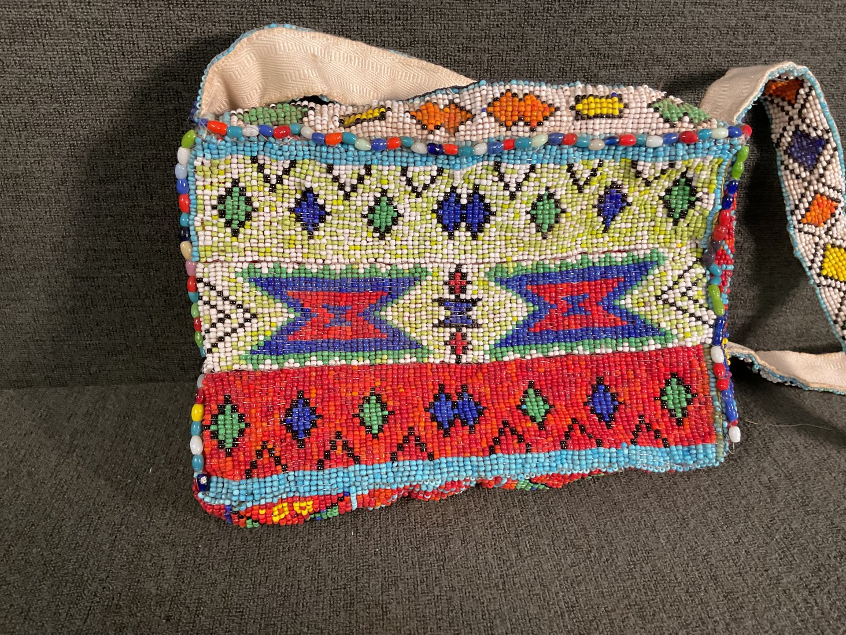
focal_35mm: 30
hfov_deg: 60.0
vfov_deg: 46.8
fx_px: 733
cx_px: 436
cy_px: 311
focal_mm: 3
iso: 200
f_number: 1.8
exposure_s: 1/40
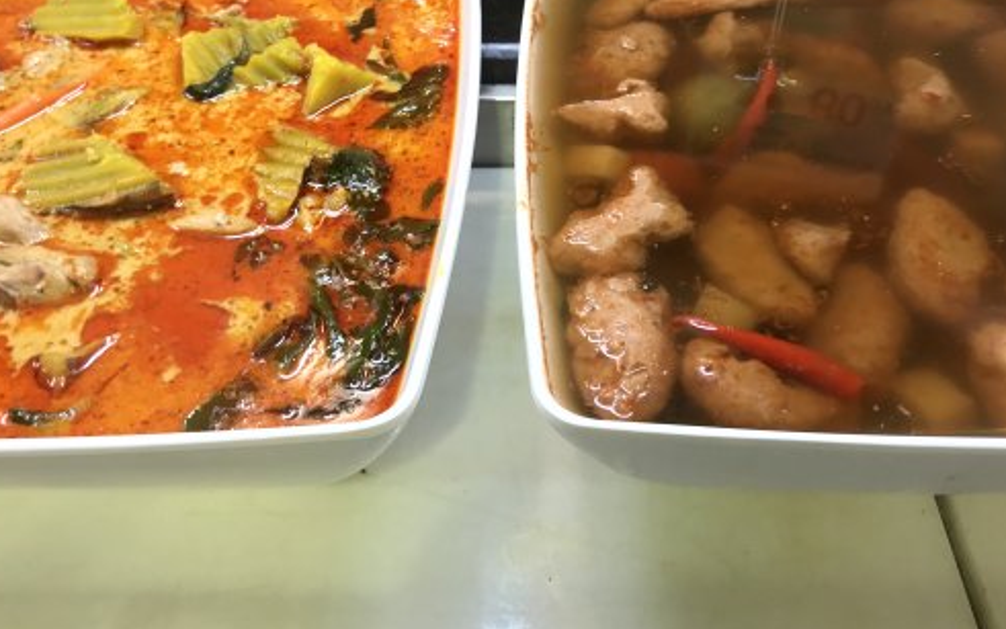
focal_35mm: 37
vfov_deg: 34.2
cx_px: 533
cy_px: 222
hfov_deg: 52.7
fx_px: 1015
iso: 40
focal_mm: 3.99
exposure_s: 1/33
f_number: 1.8
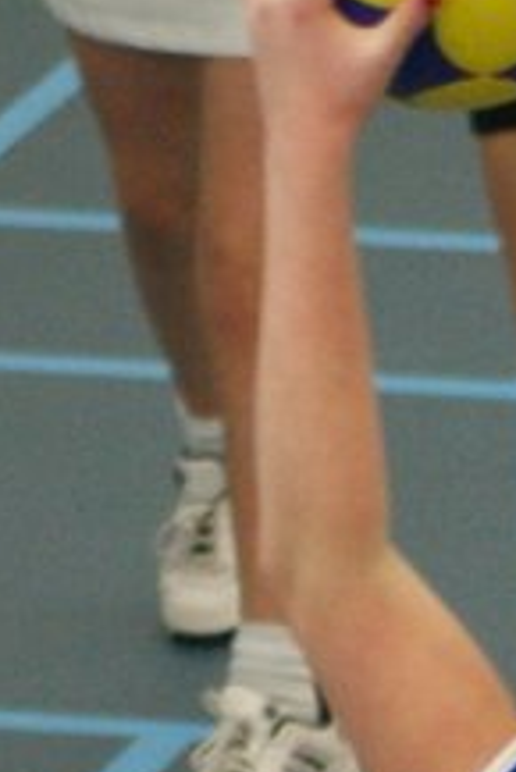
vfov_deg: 3.5
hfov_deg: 2.4
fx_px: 12449
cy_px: 1195
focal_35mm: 580
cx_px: 1068
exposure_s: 1/200
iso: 400
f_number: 2.8
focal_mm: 70
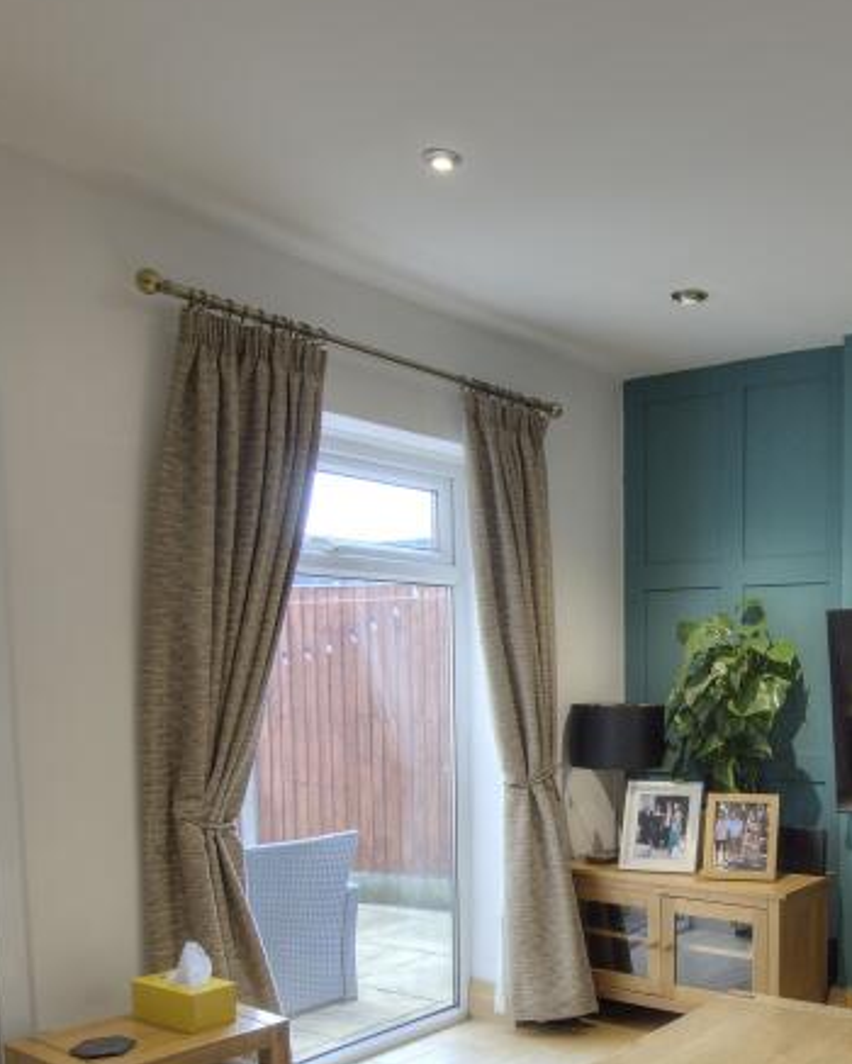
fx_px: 1039
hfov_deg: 42.5
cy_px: 756
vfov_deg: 52.5
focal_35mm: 33
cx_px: 689
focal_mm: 10
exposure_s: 1/13
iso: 400
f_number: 8
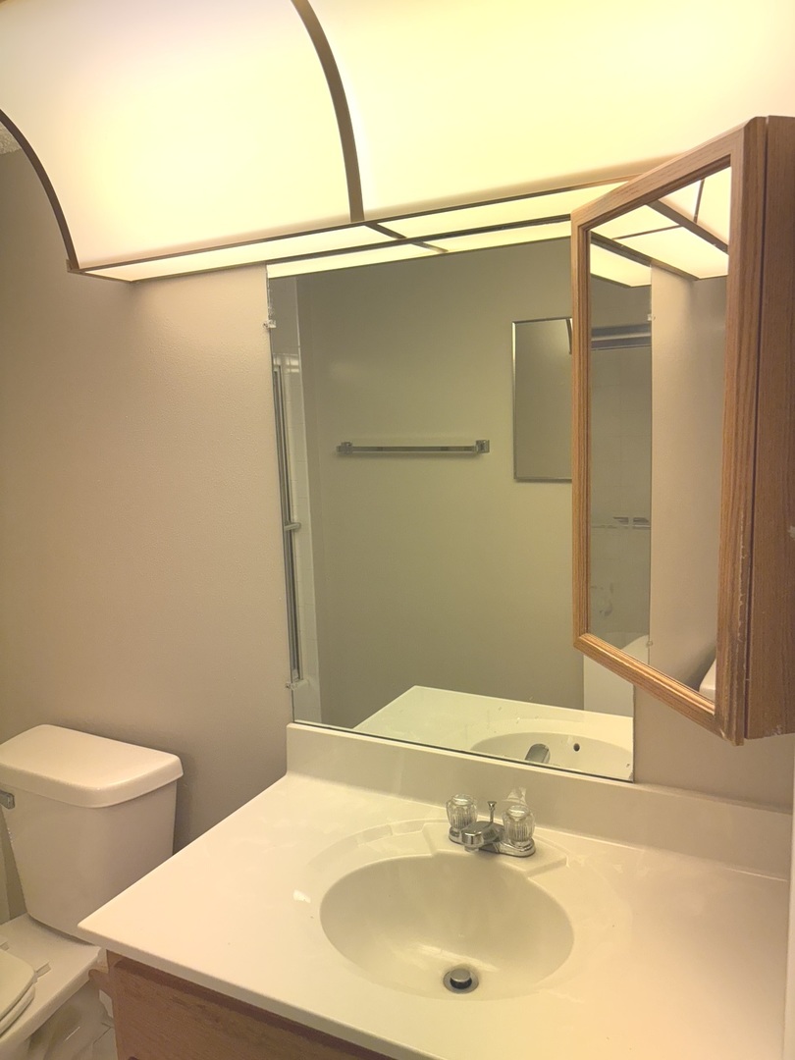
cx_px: 398
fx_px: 796
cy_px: 530
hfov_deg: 53.1
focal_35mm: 26
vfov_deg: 67.3
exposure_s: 1/197
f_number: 1.6
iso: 125
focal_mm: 5.96
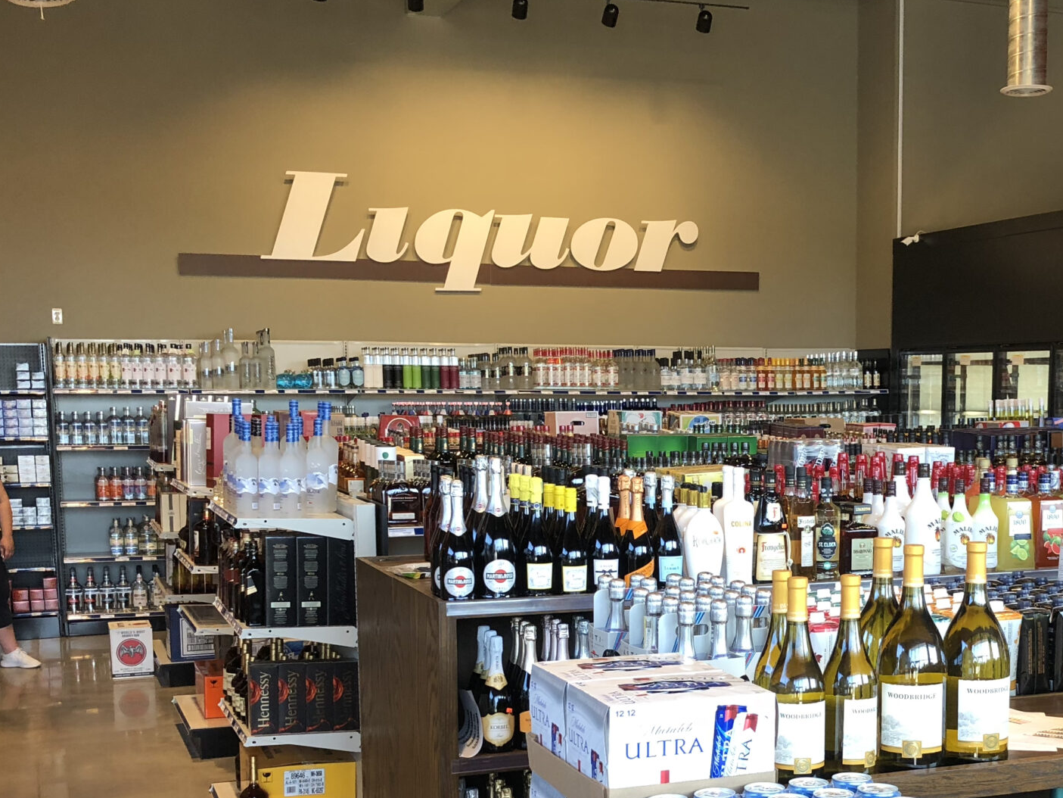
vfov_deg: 28.2
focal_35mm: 51
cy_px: 591
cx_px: 740
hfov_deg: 36.9
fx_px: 1566
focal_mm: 4
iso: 20
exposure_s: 1/30
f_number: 1.8
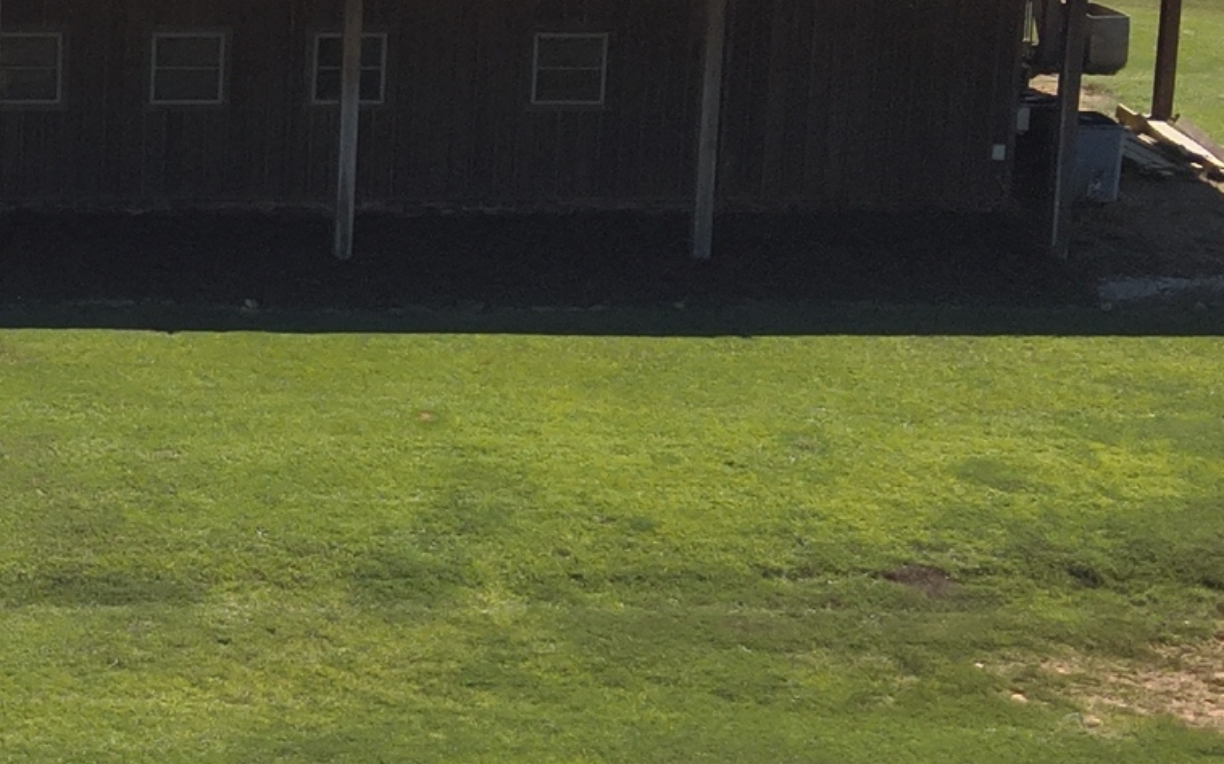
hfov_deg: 18.9
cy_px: -2
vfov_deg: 12.5
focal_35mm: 103
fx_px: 3435
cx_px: -297
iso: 100
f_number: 2.8
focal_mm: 4.4
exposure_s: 1/1500
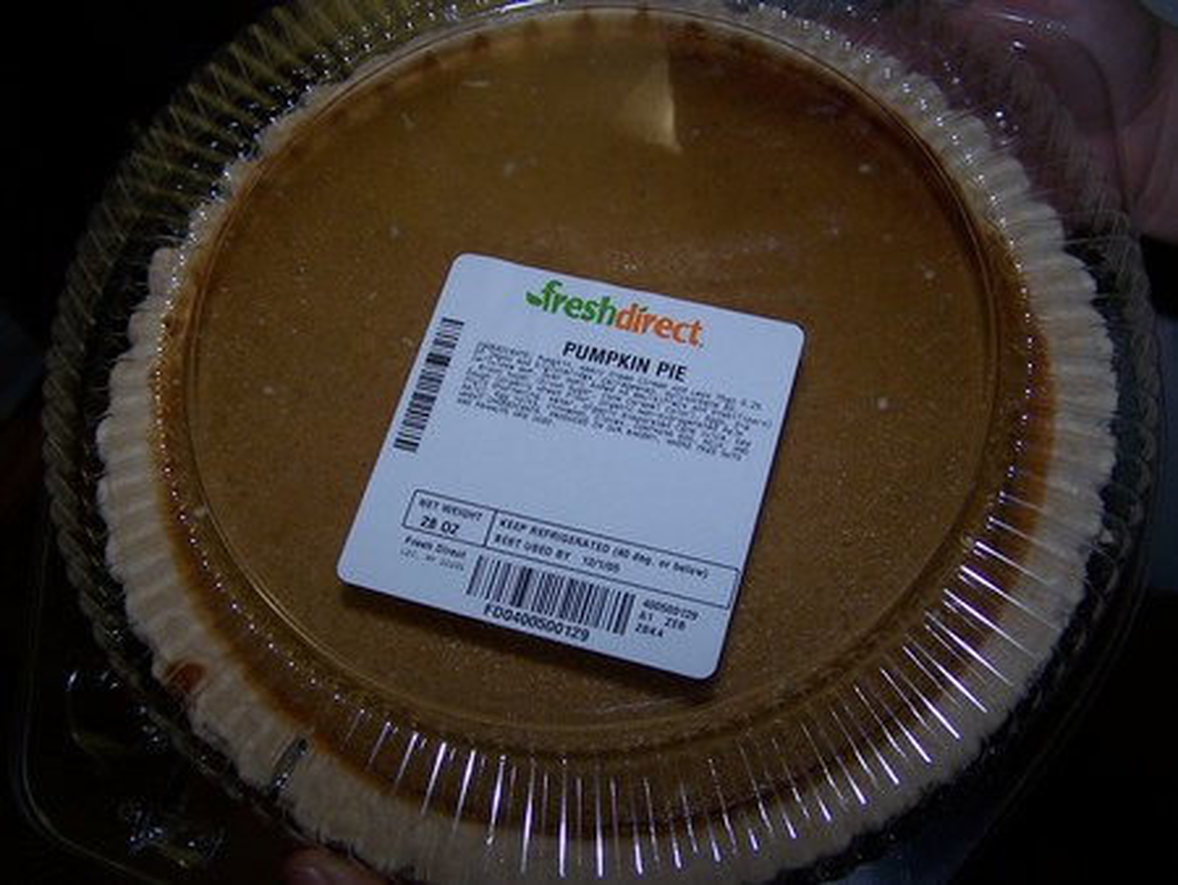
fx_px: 1294
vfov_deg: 37.8
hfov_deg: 49.0
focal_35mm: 38
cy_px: 442
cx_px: 589
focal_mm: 6.3
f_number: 2.8
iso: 80
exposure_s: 1/60
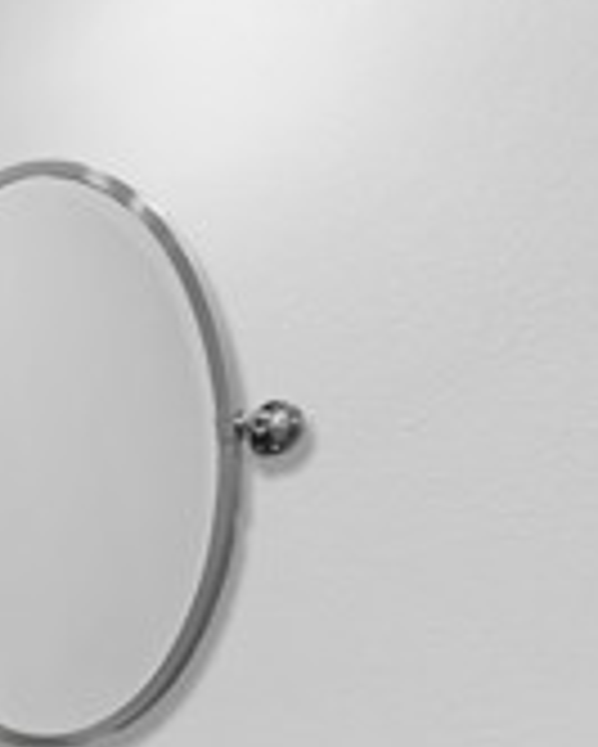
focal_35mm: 58
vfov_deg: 30.2
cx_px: -472
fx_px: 1282
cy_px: 749
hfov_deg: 19.6
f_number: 6.3
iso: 100
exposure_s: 1/3
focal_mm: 16
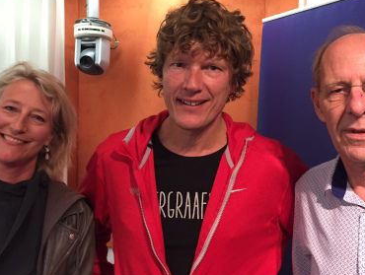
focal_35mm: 39
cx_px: 194
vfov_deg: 36.8
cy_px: 109
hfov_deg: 47.8
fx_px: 412
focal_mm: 4.15
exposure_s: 1/20
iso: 250
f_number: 2.2
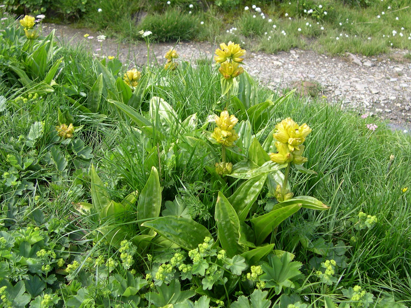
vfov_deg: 37.7
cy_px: 154
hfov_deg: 49.0
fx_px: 451
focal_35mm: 38
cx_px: 206
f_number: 2.8
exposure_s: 1/235
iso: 100
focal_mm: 8
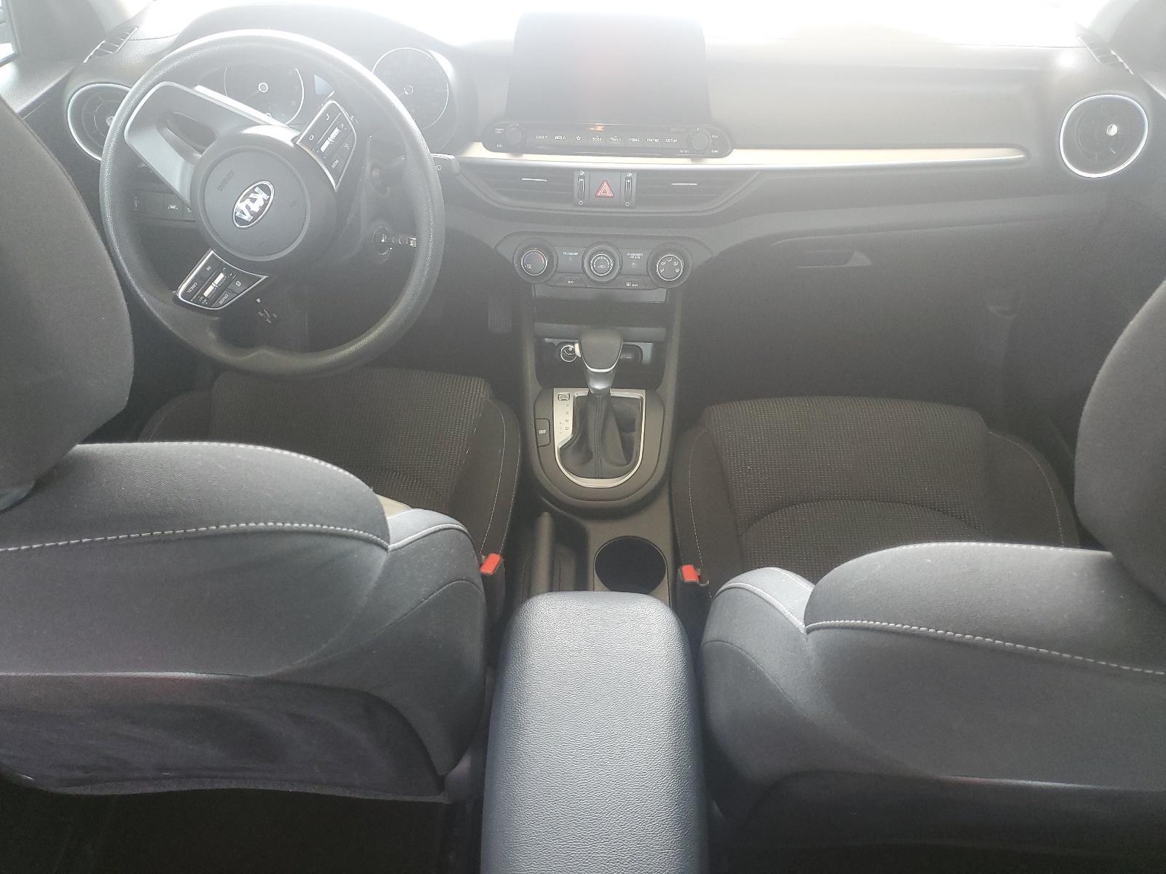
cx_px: 583
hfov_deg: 67.3
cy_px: 437
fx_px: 876
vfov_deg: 53.1
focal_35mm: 26
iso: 130
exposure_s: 1/60.2
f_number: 1.5
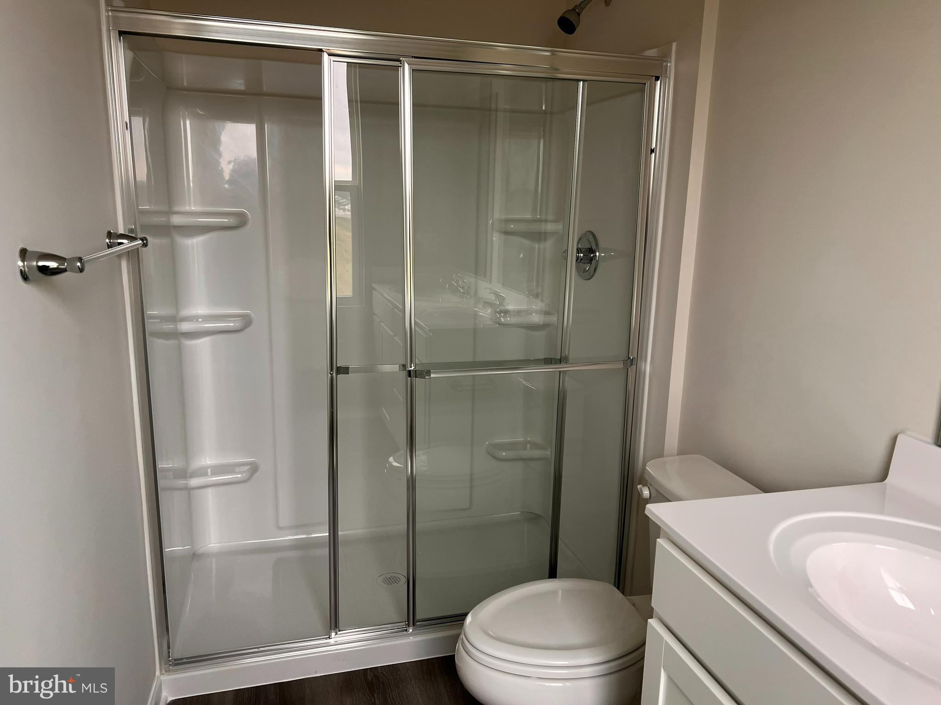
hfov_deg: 67.3
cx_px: 470
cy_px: 352
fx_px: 707
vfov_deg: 53.1
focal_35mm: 26
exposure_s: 1/121
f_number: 1.5
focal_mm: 5.7
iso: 100
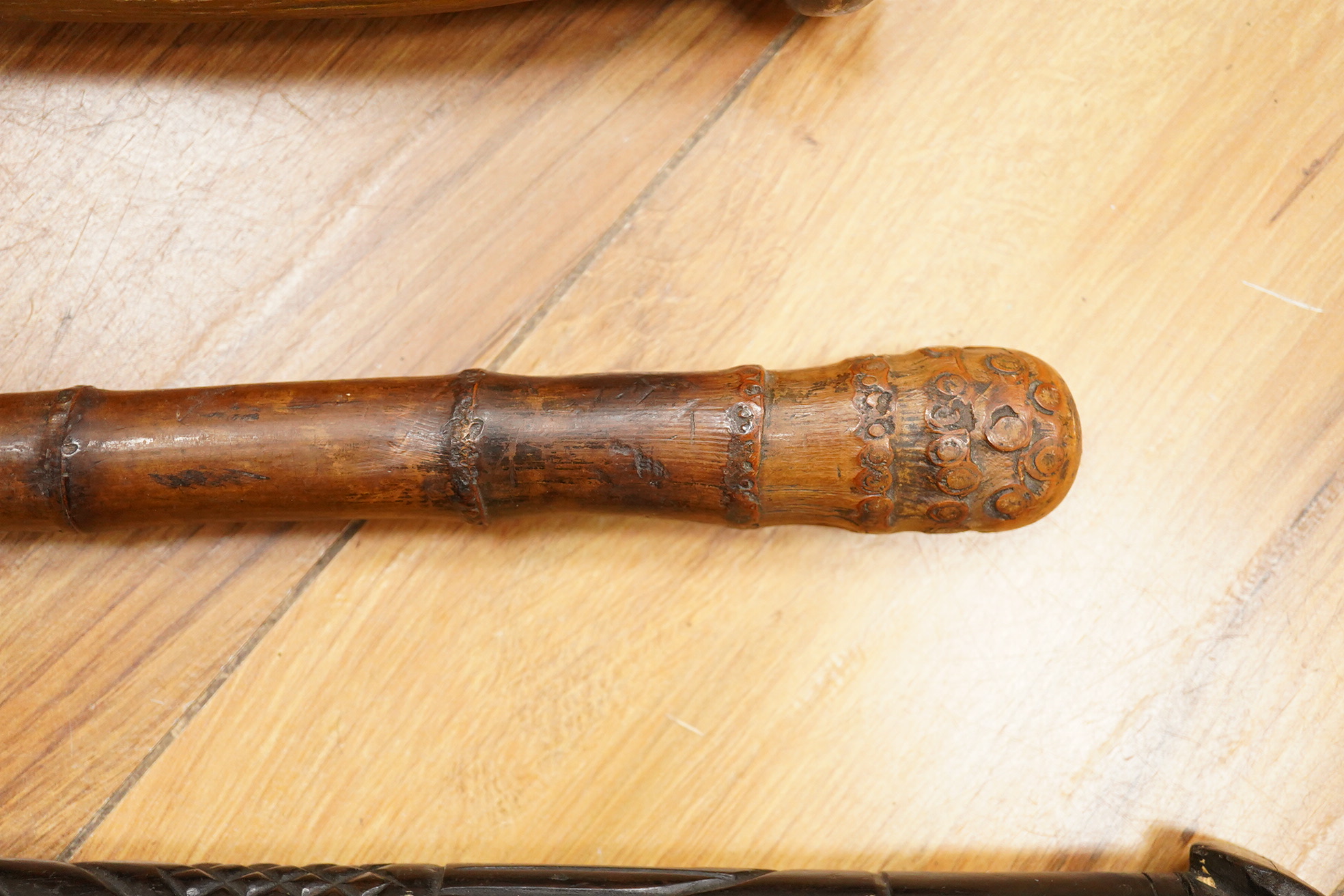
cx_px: 672
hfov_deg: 43.6
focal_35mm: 45
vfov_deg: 29.9
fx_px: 1680
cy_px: 448
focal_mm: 30
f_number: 3.5
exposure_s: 1/200
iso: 2500
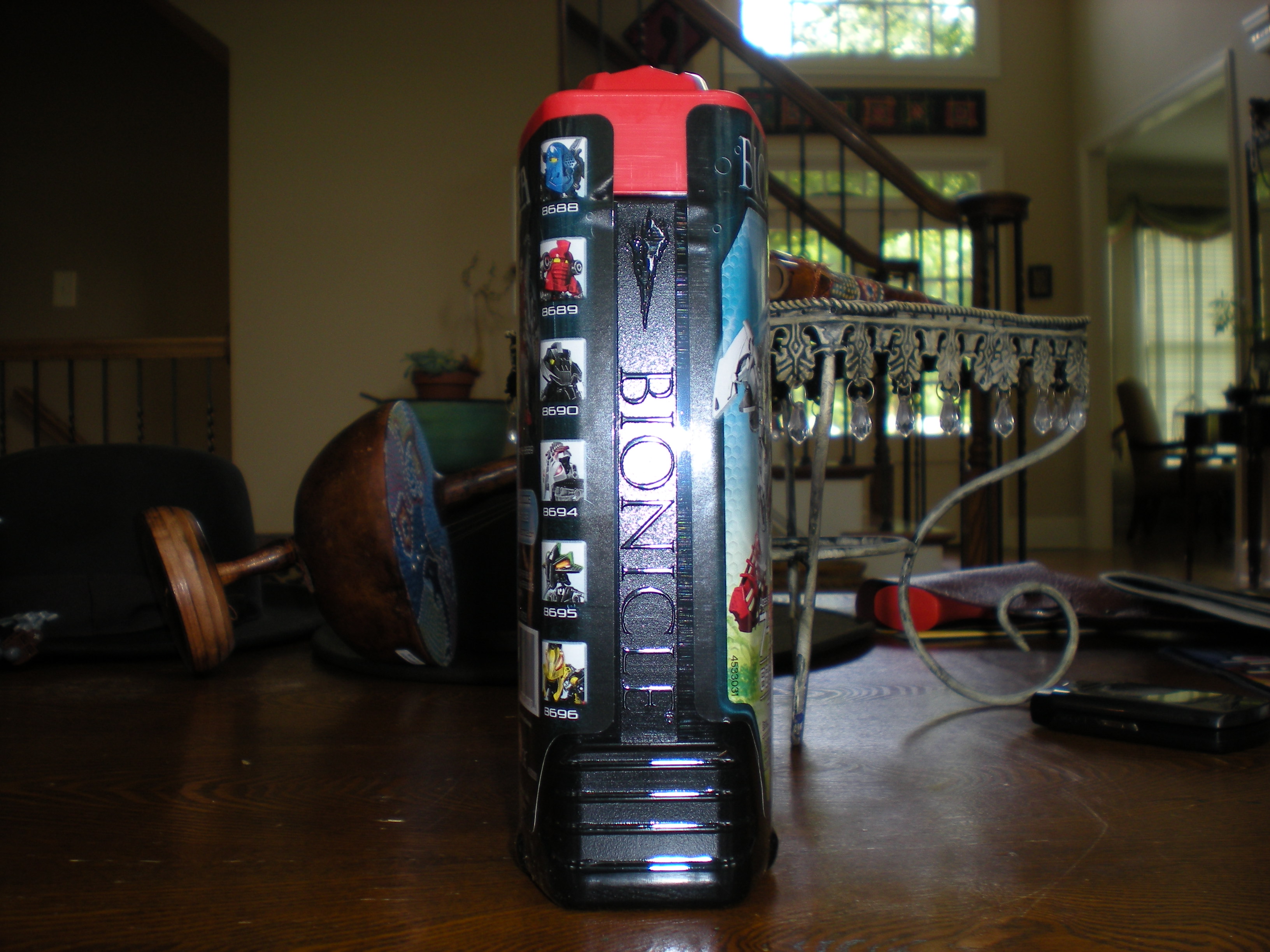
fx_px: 1394
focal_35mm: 38
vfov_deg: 37.7
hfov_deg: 49.0
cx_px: 635
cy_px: 476
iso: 64
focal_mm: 6.3
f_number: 3.1
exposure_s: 1/30
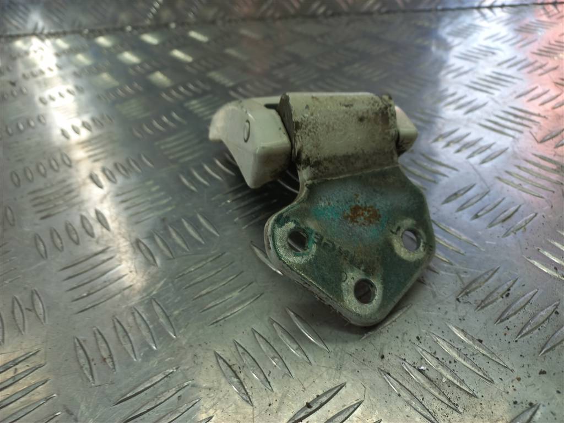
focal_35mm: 25
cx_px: 282
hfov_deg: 69.4
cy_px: 212
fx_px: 407
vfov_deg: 54.9
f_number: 1.8
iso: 32
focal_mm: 4.6
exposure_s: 1/50
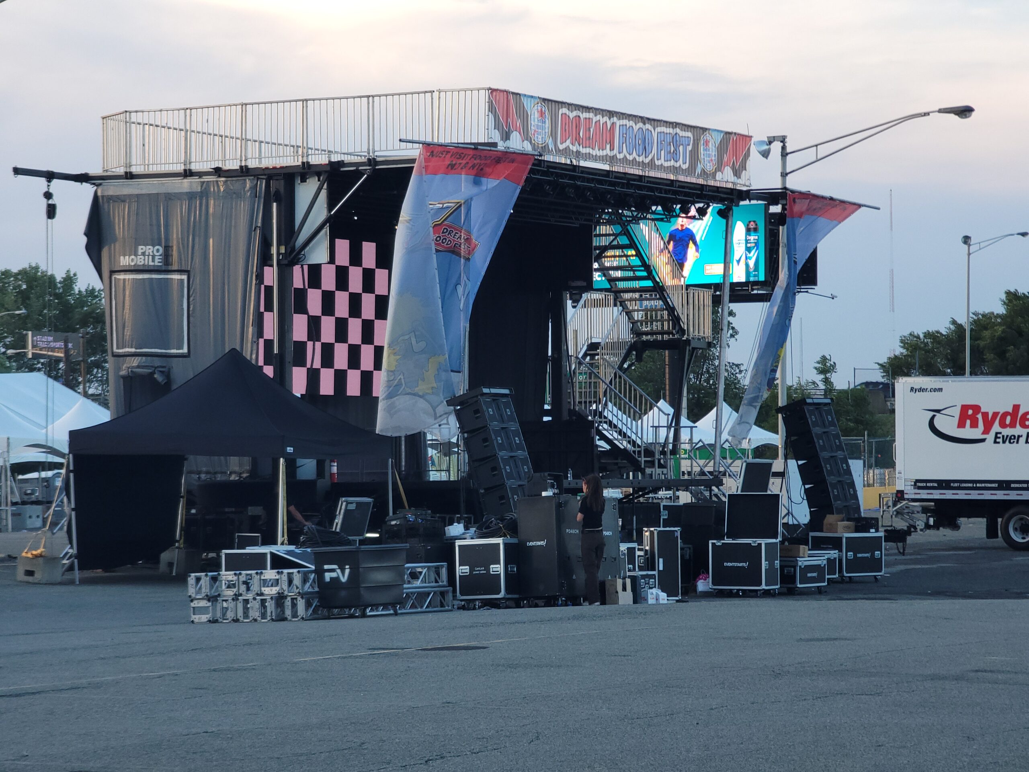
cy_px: 386
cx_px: 514
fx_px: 3656
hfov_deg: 16.0
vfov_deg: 12.0
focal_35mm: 123
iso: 50
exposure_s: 1/128
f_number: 3
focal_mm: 14.2
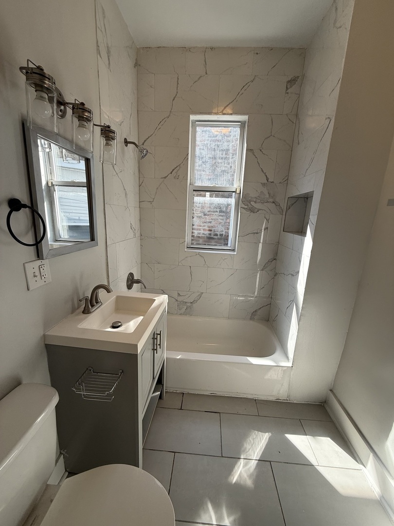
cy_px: 263
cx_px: 197
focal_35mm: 14
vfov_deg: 102.1
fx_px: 212
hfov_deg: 85.7
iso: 64
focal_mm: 2.22
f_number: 2.2
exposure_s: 1/280
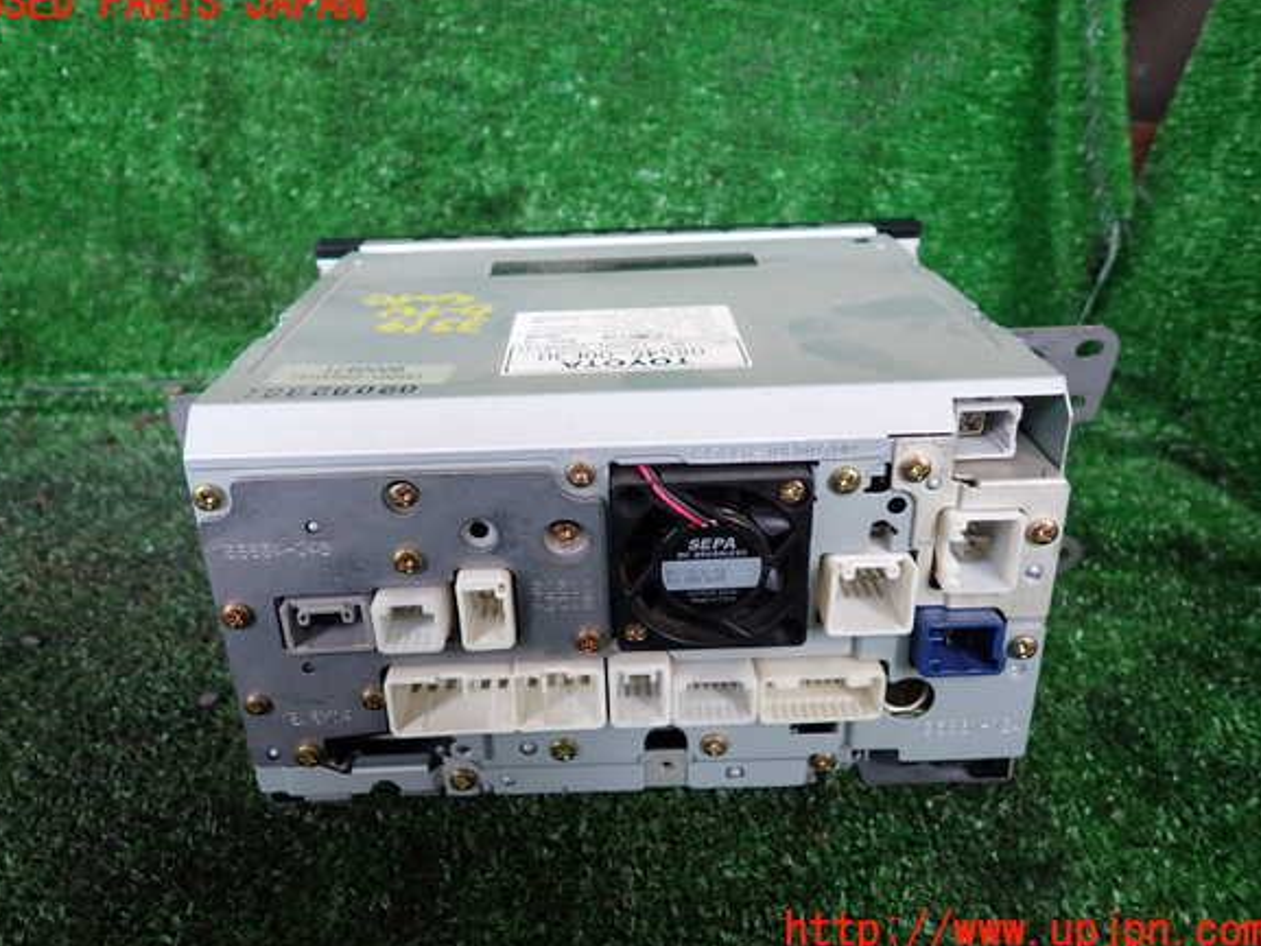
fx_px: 947
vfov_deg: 53.1
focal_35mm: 26
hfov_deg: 67.3
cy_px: 468
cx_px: 623
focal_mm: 4.5
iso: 200
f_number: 2
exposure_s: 1/40
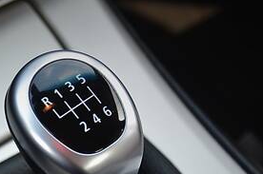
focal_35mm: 139
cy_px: 190
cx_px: 10
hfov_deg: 14.6
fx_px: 1014
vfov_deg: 9.7
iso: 200
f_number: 4.2
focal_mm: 32
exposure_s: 1/125
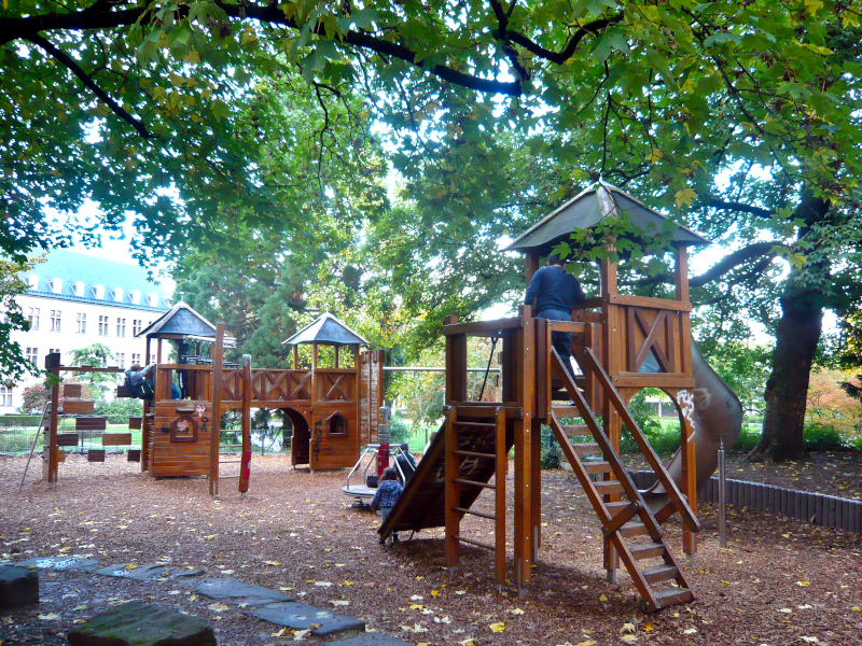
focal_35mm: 28
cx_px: 431
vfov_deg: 49.7
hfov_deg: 63.4
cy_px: 323
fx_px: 697
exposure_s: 1/100
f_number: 2.8
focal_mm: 4.6
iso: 200
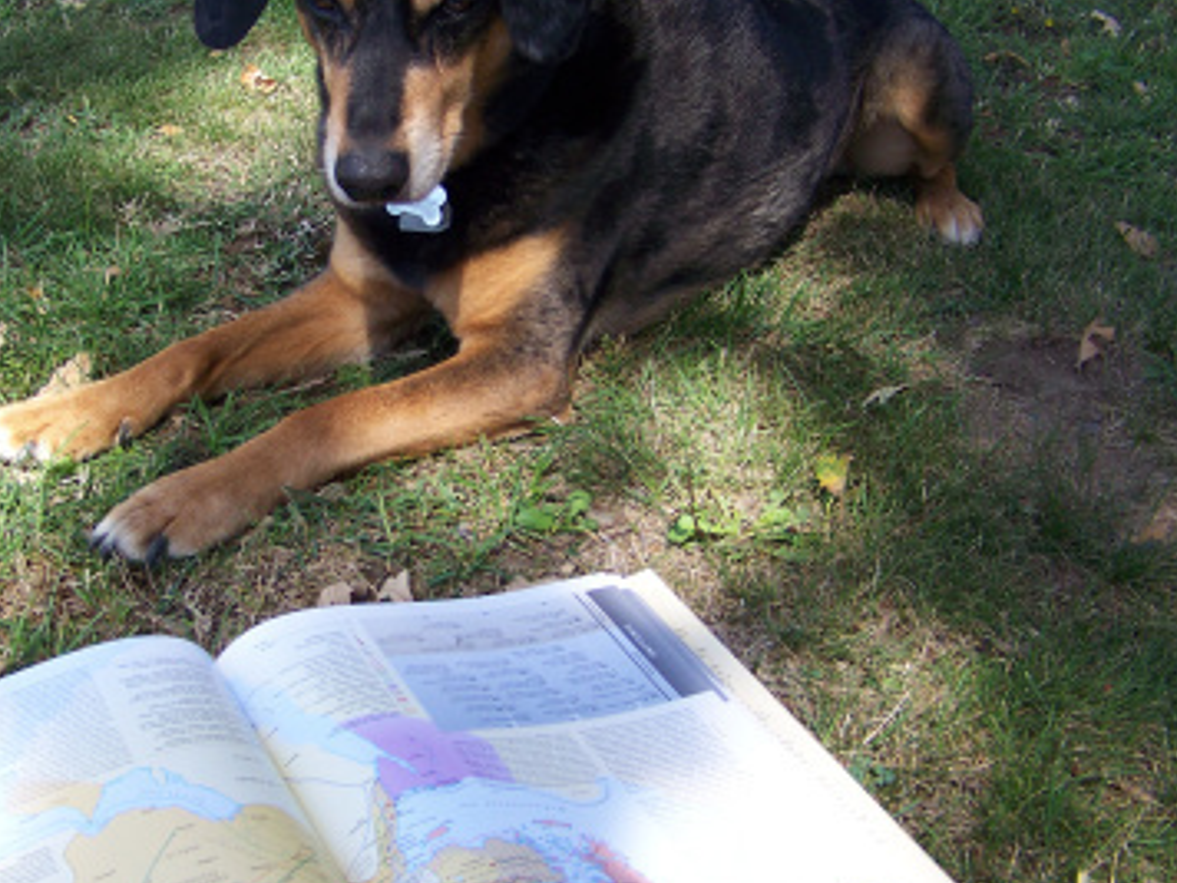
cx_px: 400
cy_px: 433
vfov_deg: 30.3
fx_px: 1632
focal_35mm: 48
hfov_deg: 39.2
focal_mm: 5.85
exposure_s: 1/250
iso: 64
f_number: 2.8
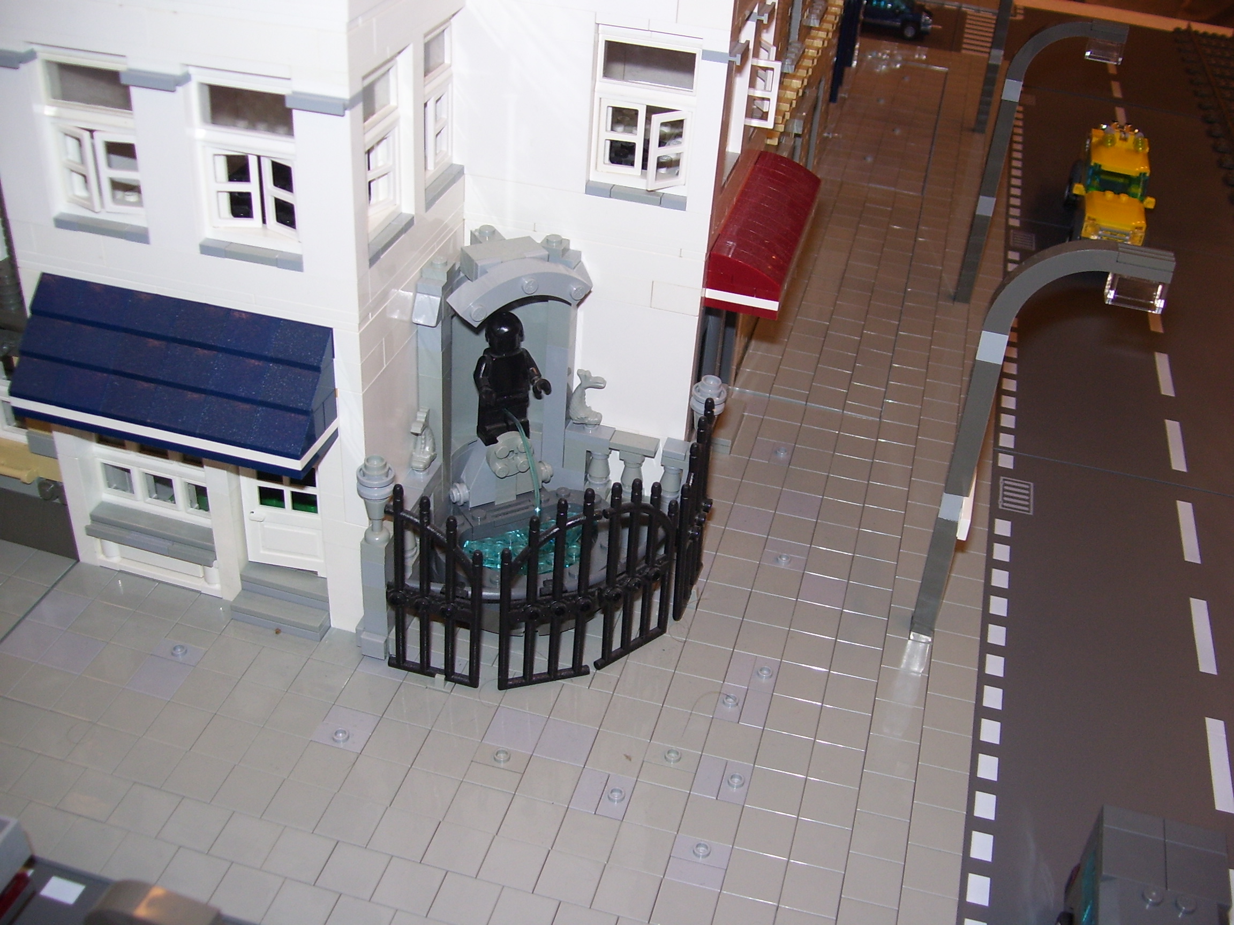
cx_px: 617
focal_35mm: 36
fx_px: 1283
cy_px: 462
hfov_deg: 51.4
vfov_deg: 39.7
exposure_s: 1/60
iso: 80
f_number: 2.7
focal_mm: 6
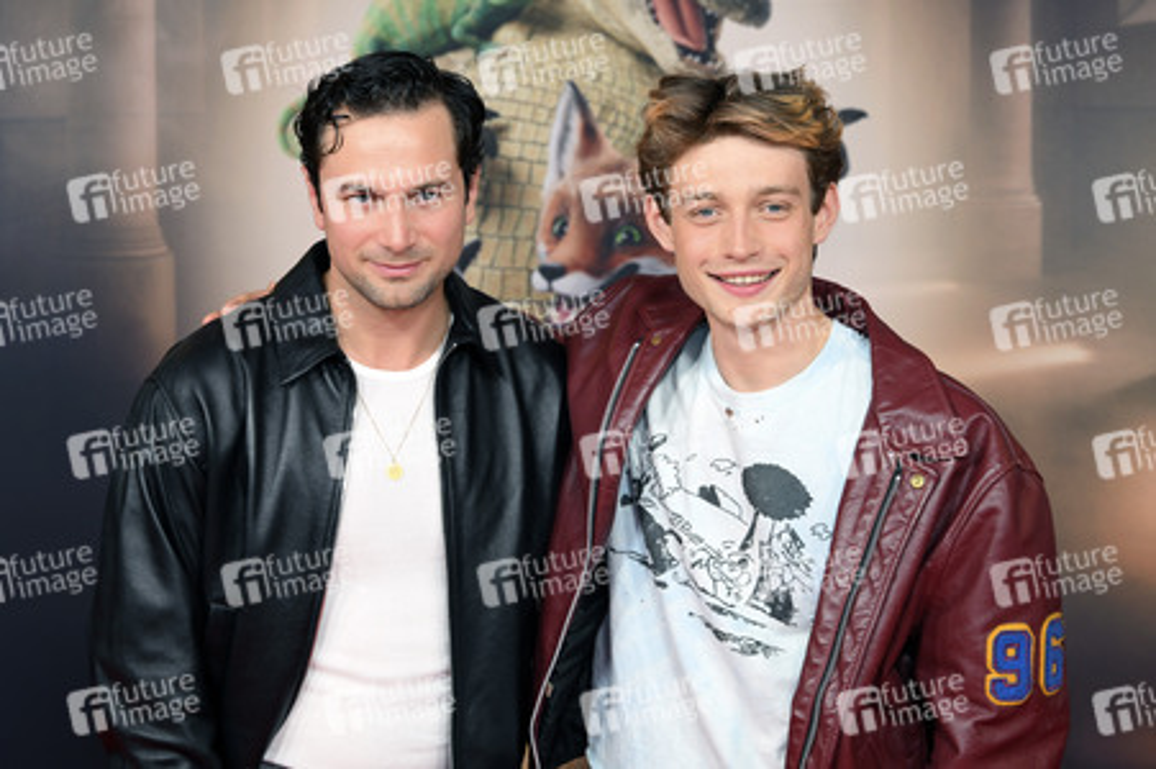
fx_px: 2407
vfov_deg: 18.2
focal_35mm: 75
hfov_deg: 27.0
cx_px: 578
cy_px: 384
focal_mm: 75
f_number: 6.3
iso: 800
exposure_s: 1/160
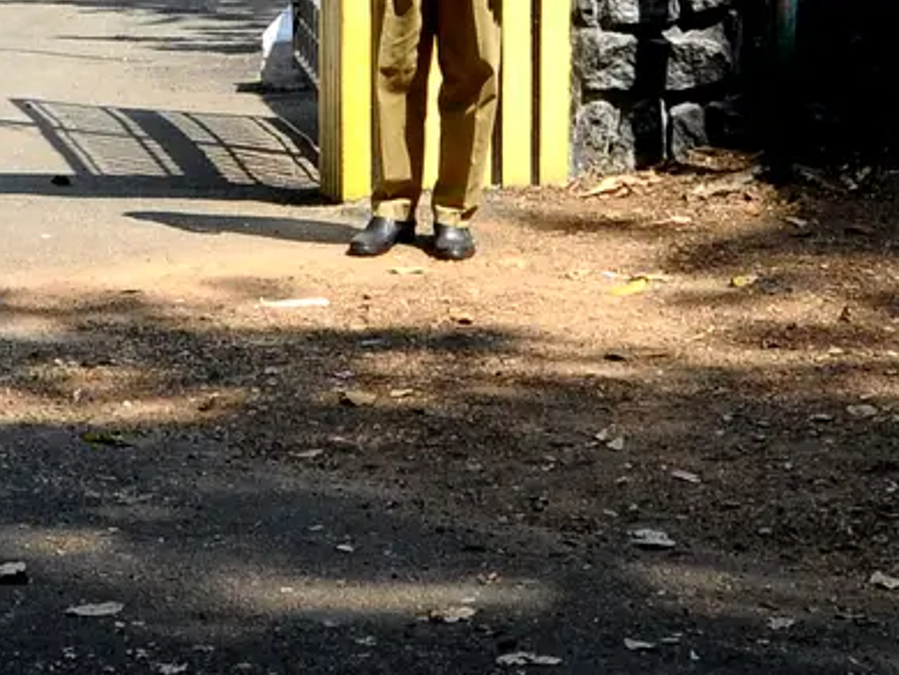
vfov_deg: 8.4
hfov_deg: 11.6
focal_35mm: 170
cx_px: 115
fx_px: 4418
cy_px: -623
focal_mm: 24
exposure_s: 1/125
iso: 250
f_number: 13
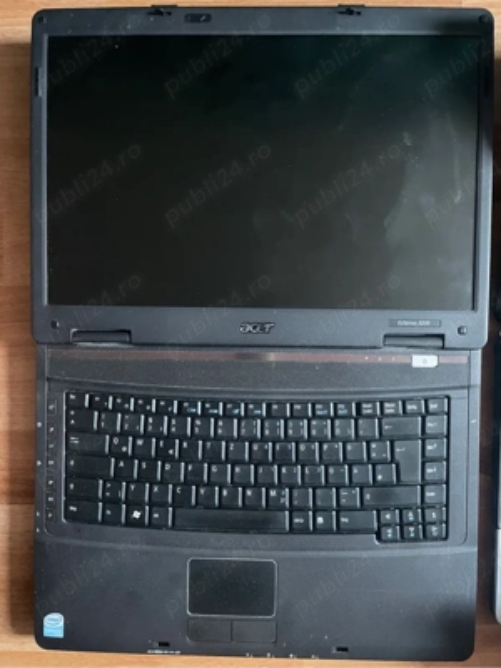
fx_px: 502
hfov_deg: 53.1
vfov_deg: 67.3
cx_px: 250
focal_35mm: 26
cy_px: 334
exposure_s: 1/30
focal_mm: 4.2
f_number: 1.6
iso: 1000
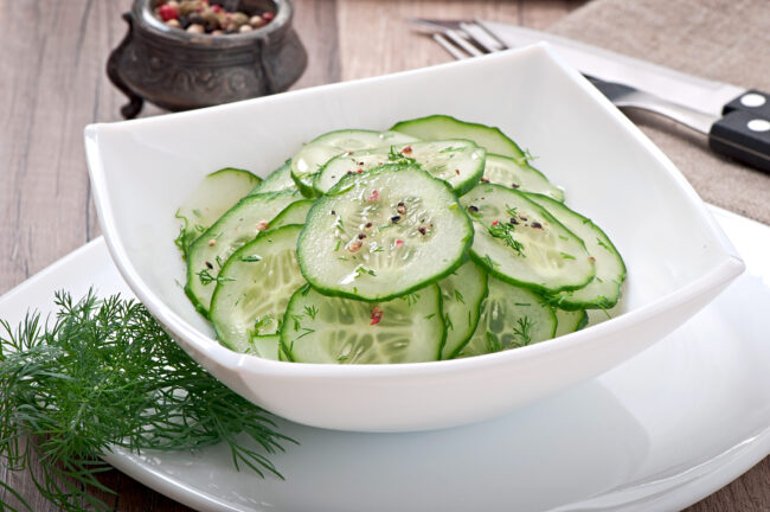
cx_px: 385
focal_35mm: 158
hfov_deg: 13.1
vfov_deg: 8.7
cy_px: 256
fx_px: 3365
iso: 100
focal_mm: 105
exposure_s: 1/200
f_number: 13
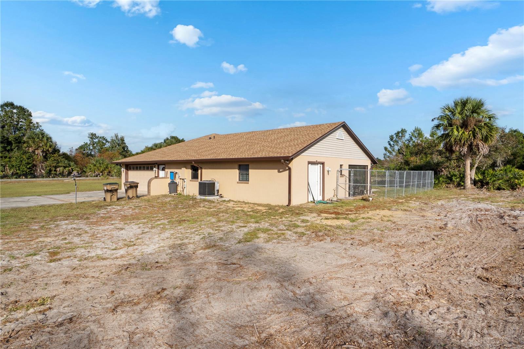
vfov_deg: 59.5
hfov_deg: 81.2
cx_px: 262
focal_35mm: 21
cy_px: 174
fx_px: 306
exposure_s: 1/125
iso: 100
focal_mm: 14
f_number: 8
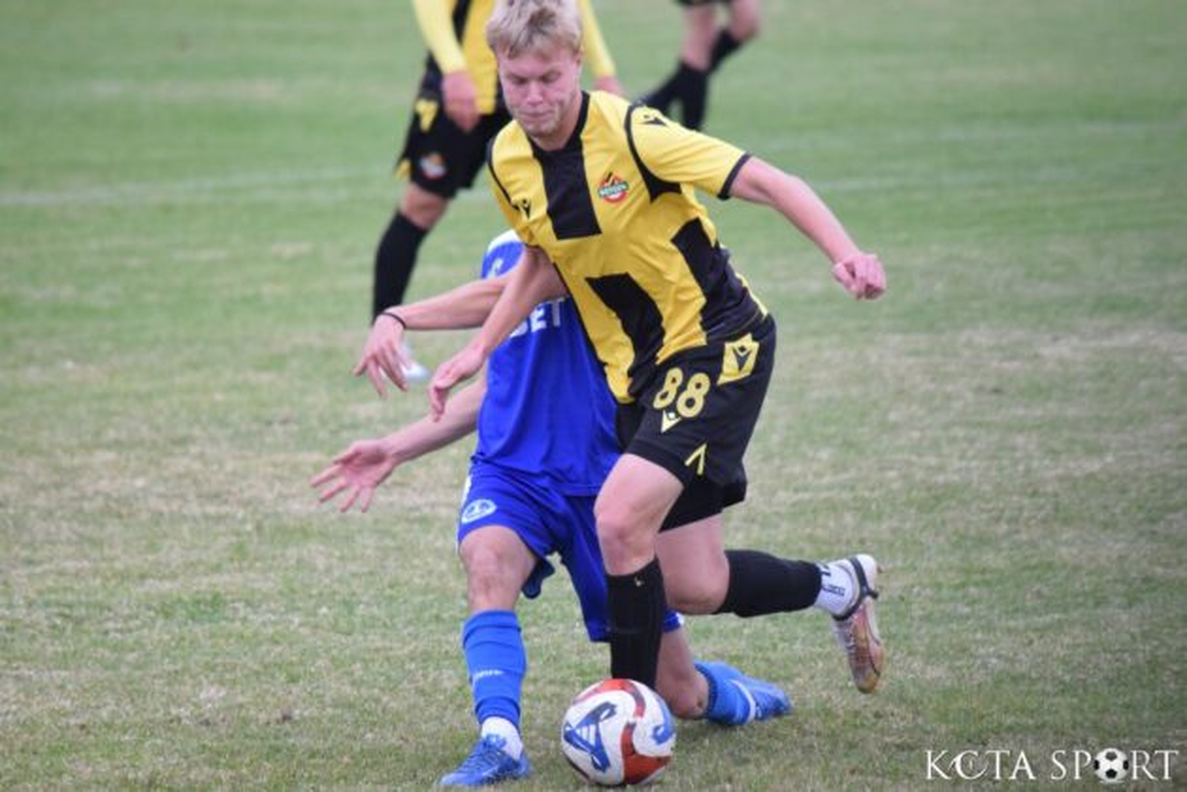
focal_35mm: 420
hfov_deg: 4.9
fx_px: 13847
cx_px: 594
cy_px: 396
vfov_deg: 3.3
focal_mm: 280
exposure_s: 1/640
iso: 3200
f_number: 5.6
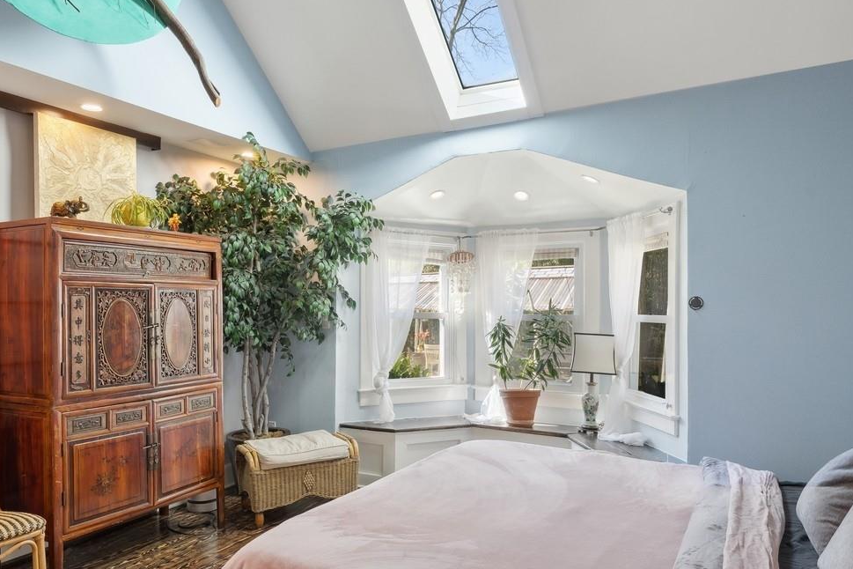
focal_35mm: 26
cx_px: 397
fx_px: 616
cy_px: 322
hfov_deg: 69.3
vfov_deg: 49.4
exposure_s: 1/30
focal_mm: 14
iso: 800
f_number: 8
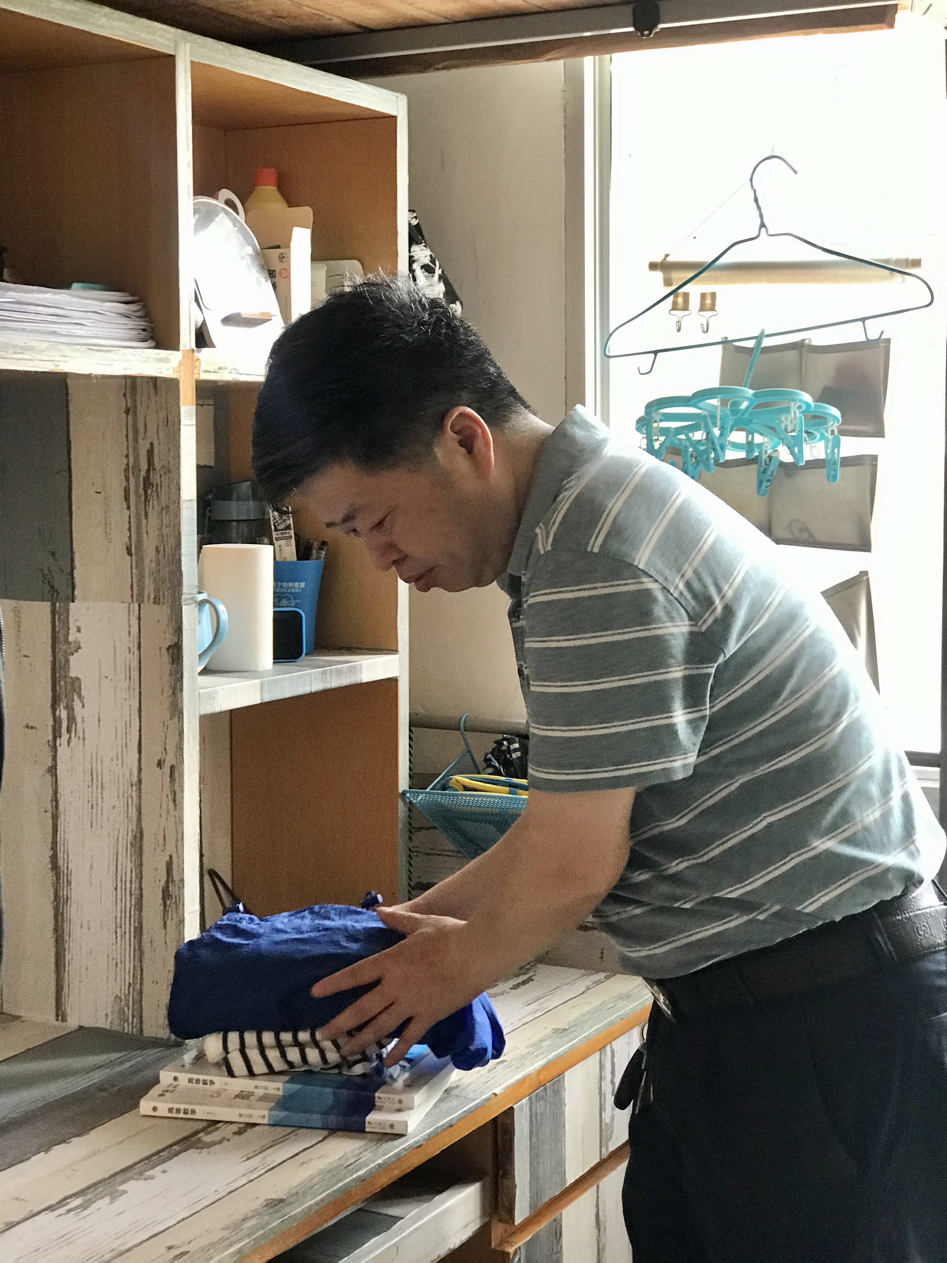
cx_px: 474
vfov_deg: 33.8
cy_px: 632
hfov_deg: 25.7
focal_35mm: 57
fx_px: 2079
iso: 100
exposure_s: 1/50
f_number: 2.8
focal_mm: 6.6
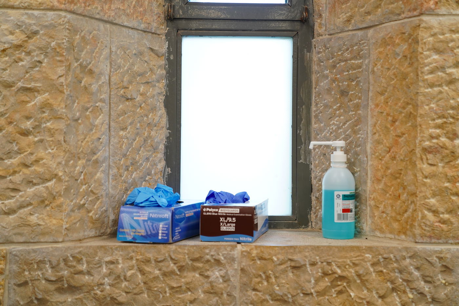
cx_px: 230
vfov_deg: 22.6
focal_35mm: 60
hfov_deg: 33.4
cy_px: 153
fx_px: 765
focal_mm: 60
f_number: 2.8
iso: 1250
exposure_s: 1/500
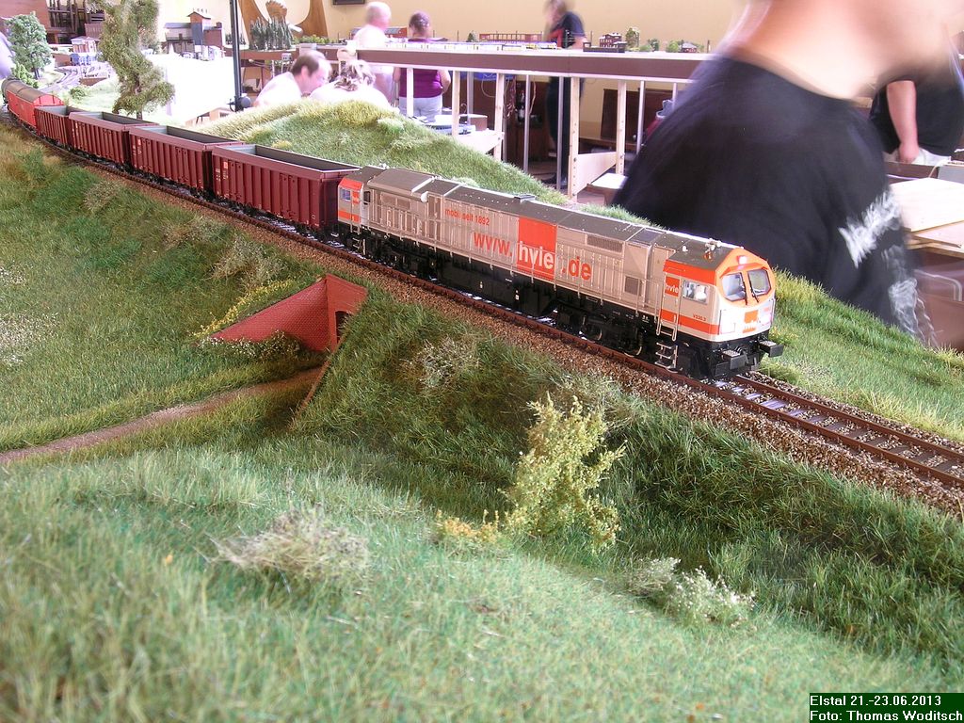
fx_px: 975
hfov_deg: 52.6
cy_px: 362
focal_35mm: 35
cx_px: 482
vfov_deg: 40.7
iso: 50
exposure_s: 2.61
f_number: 6.7
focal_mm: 7.2
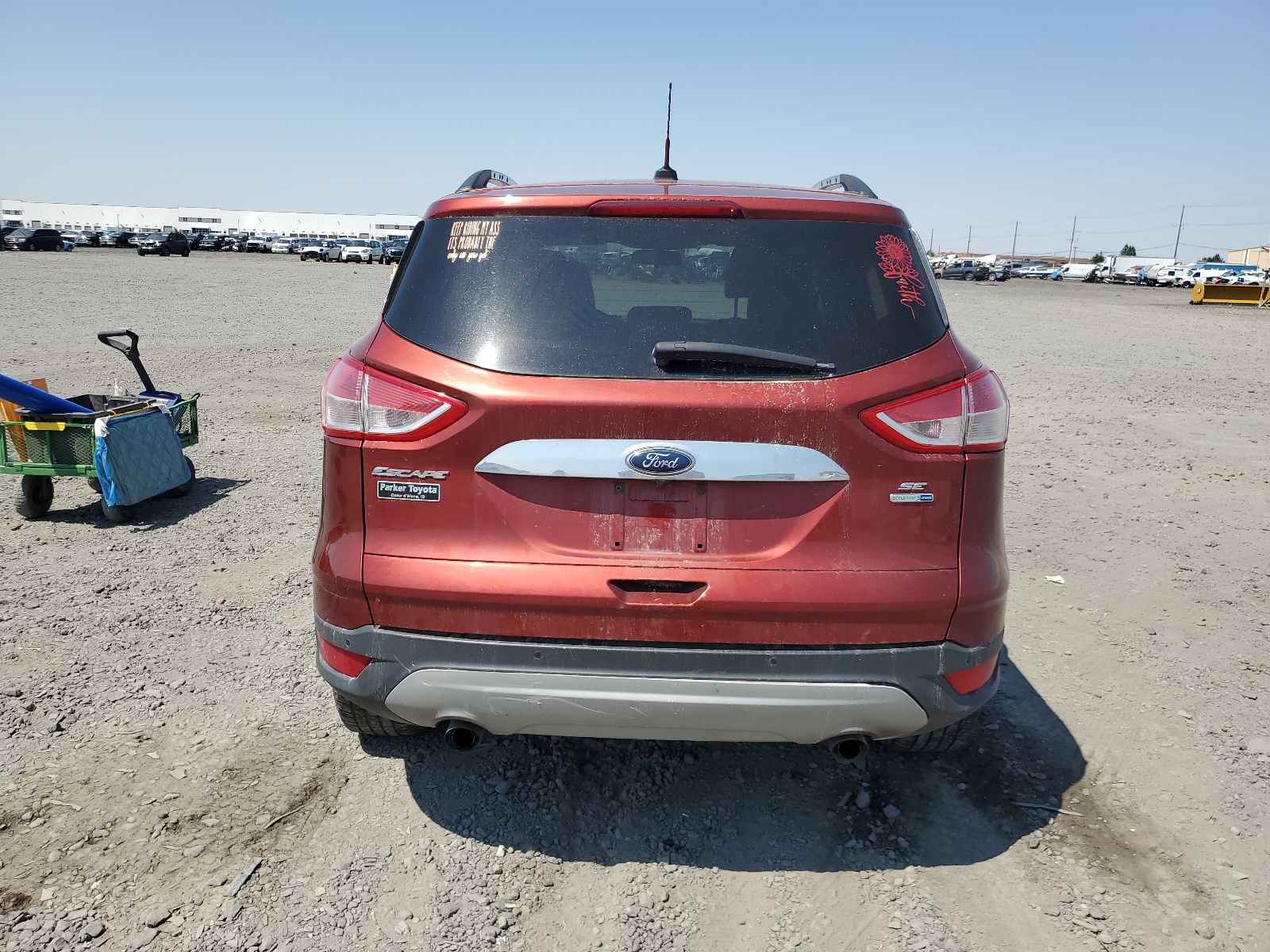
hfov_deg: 67.3
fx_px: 954
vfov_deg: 53.1
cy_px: 476
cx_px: 635
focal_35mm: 26
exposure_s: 1/3333
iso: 50
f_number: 1.5
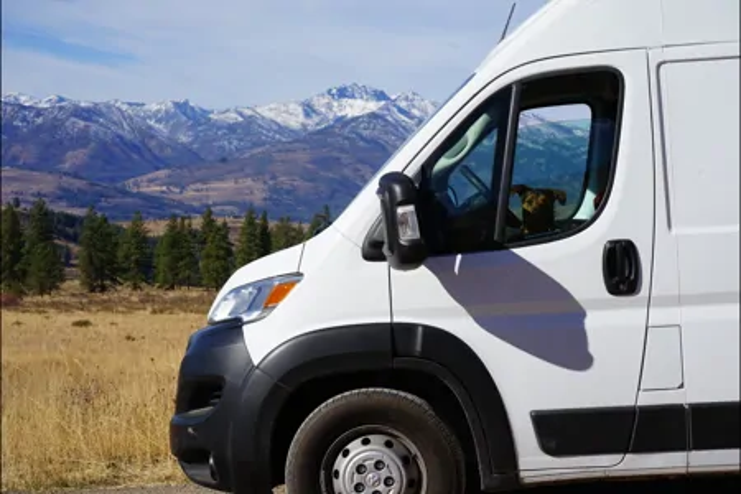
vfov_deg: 18.7
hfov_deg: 27.7
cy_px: 247
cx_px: 370
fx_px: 1502
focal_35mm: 73
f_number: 11
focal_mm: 73
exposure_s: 1/250
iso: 100
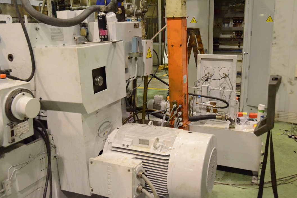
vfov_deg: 38.9
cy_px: 98
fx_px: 280
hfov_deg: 55.8
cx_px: 148
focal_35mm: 34
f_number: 5.6
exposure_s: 1/125
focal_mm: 22
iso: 6400
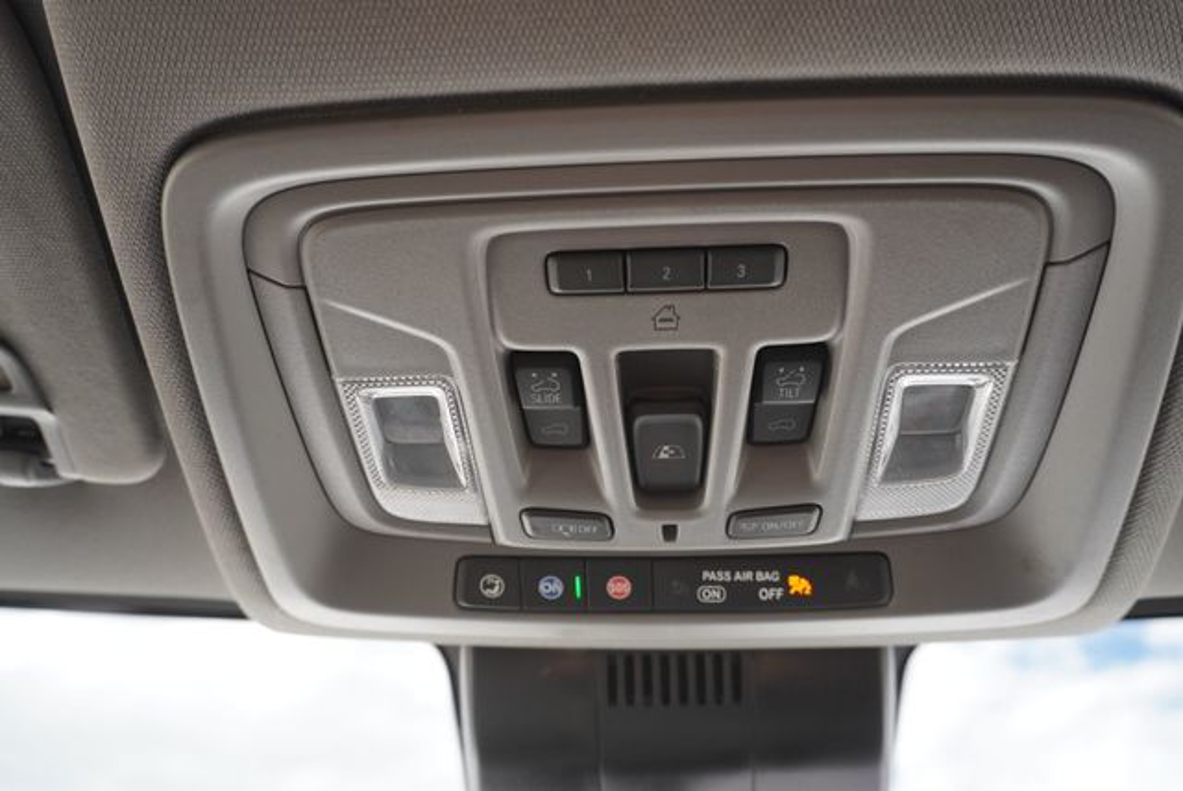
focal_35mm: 27
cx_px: 592
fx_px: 888
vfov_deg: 48.0
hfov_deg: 67.3
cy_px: 396
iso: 400
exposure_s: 1/60
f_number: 4
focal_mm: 18
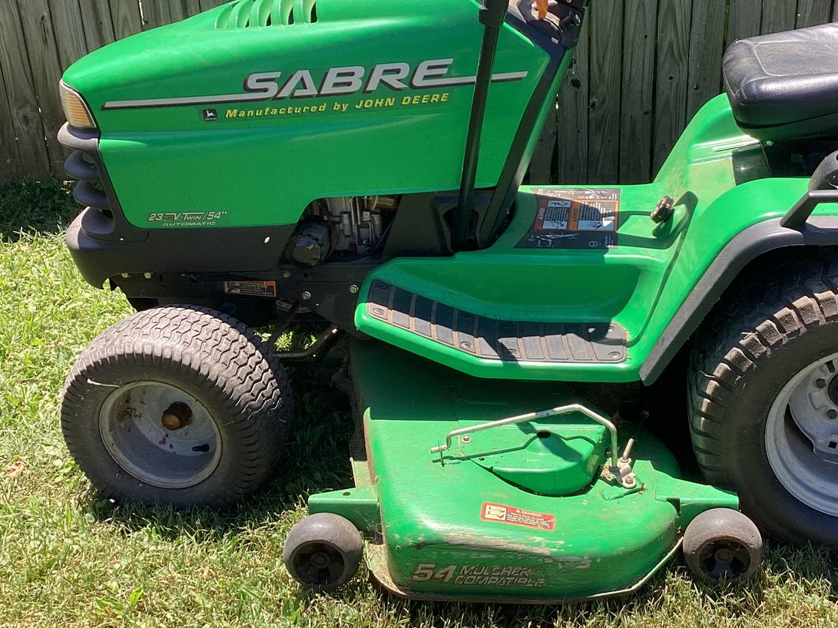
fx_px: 1041
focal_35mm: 43
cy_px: 265
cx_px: 553
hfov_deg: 43.3
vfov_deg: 33.5
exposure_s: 1/296
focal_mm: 3.3
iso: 25
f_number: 2.4
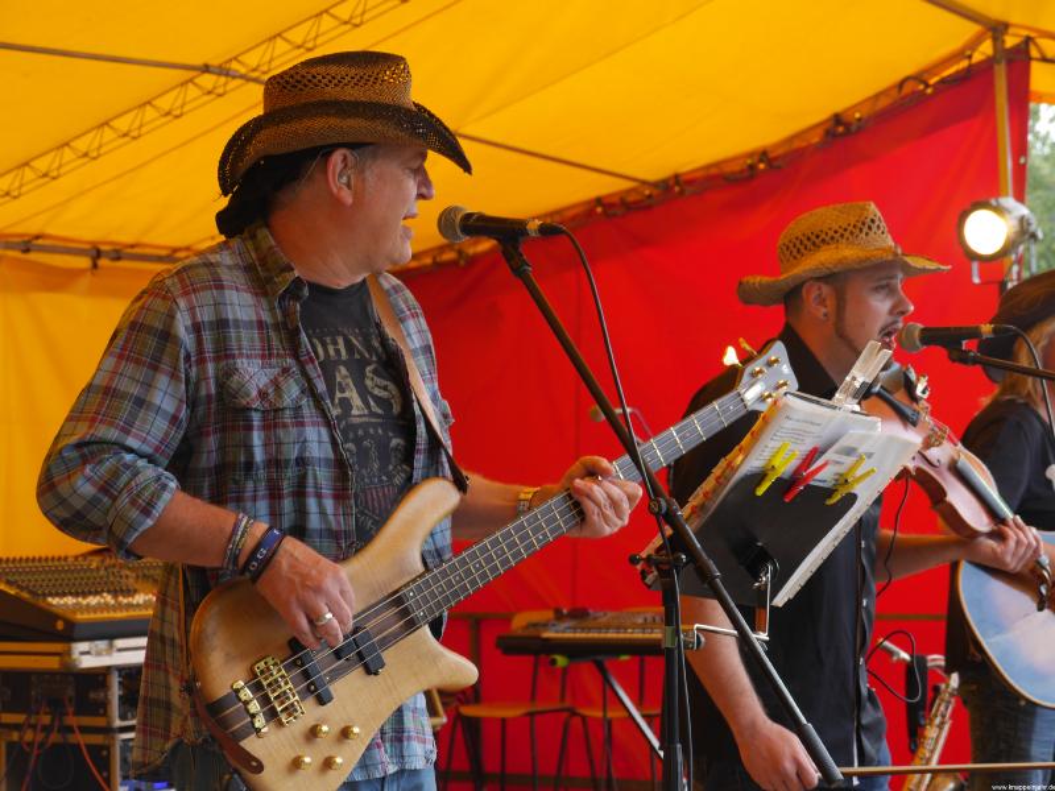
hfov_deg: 23.8
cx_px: 528
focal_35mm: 82
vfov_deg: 18.0
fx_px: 2499
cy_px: 396
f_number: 5.3
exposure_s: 1/125
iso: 400
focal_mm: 41
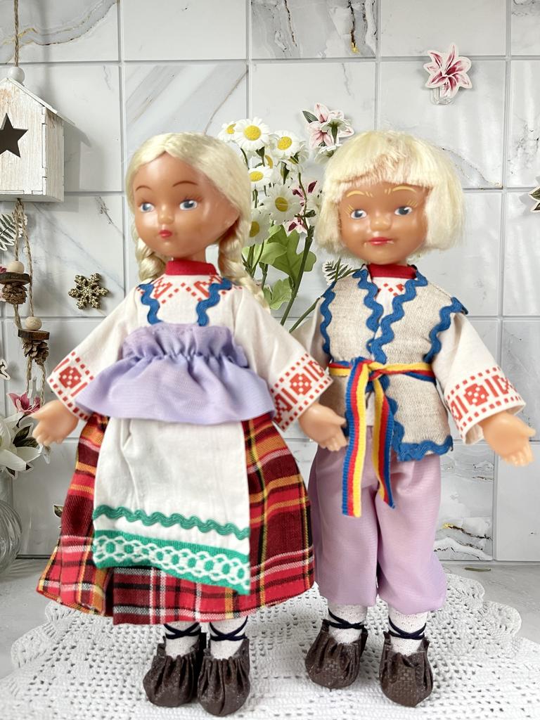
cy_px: 360
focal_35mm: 25
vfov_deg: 69.4
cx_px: 270
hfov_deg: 54.9
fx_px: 520
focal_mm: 5.1
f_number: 1.6
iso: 160
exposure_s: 1/60
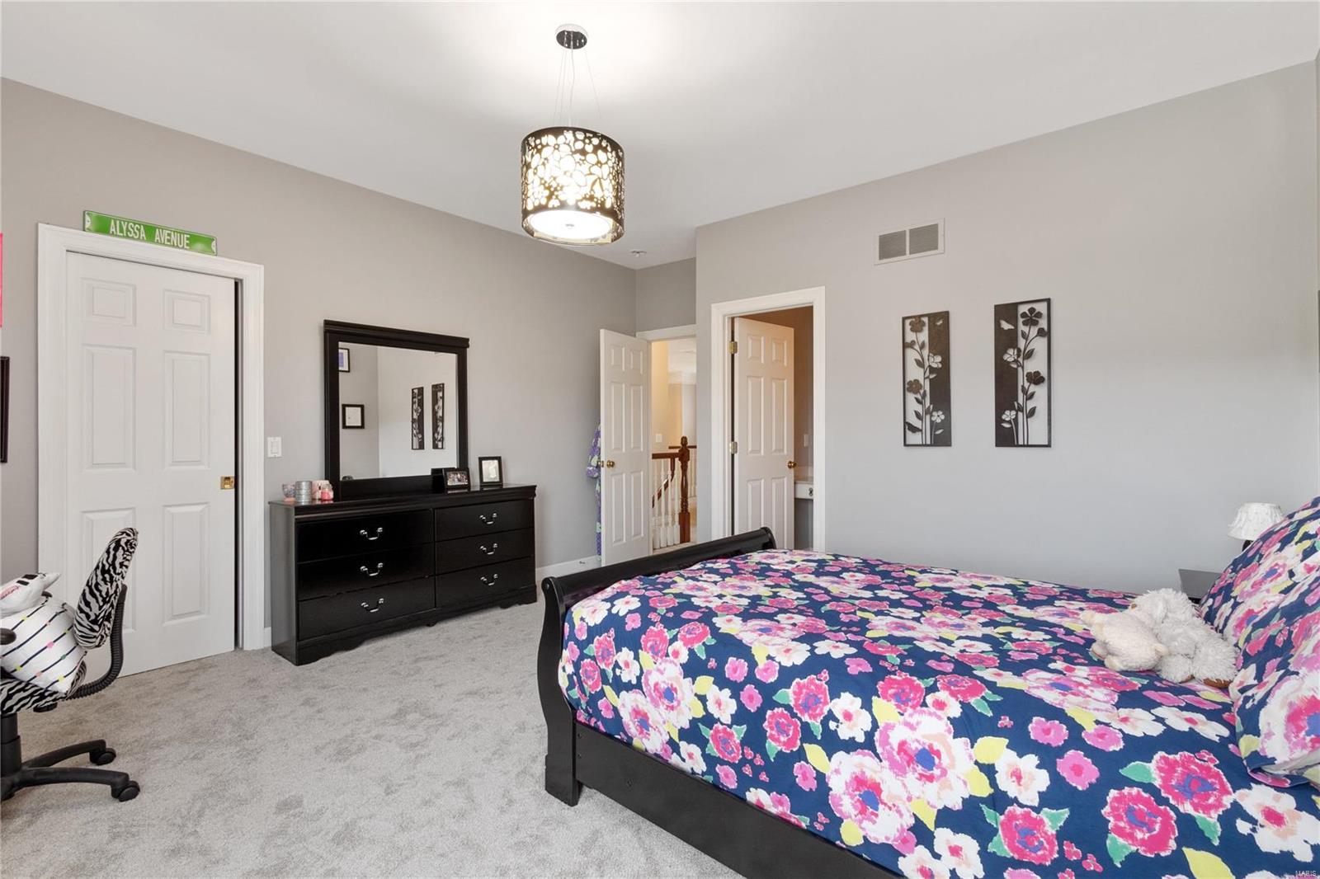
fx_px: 587
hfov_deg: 96.7
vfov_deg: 73.7
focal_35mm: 16
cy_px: 440
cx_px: 660
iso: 400
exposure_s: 1/1.25
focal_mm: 8
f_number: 10
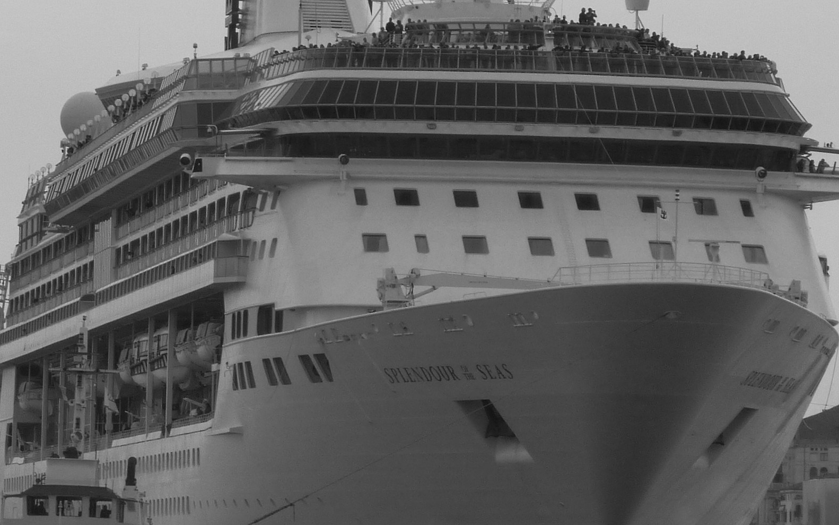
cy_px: 229
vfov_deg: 3.9
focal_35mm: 341
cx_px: 387
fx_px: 7798
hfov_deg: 6.2
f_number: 5.6
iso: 80
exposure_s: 1/500
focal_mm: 24.1
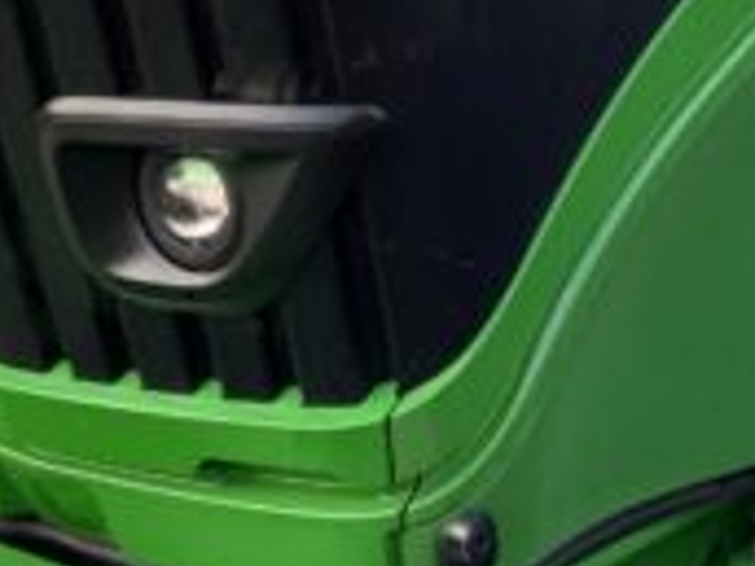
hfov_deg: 18.0
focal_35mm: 108
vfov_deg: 13.3
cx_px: 650
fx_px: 2356
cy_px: -114
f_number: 1.8
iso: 20
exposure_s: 1/122
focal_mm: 3
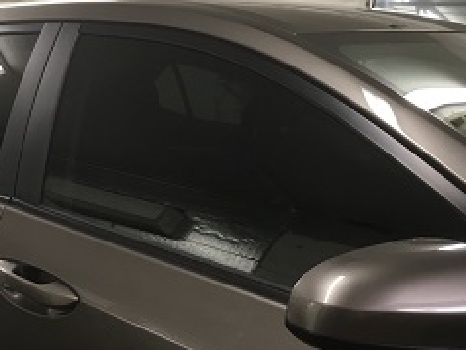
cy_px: 230
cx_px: 84
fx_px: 755
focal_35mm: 56
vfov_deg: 26.0
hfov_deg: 33.2
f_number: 2.2
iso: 64
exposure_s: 1/30
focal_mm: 4.15
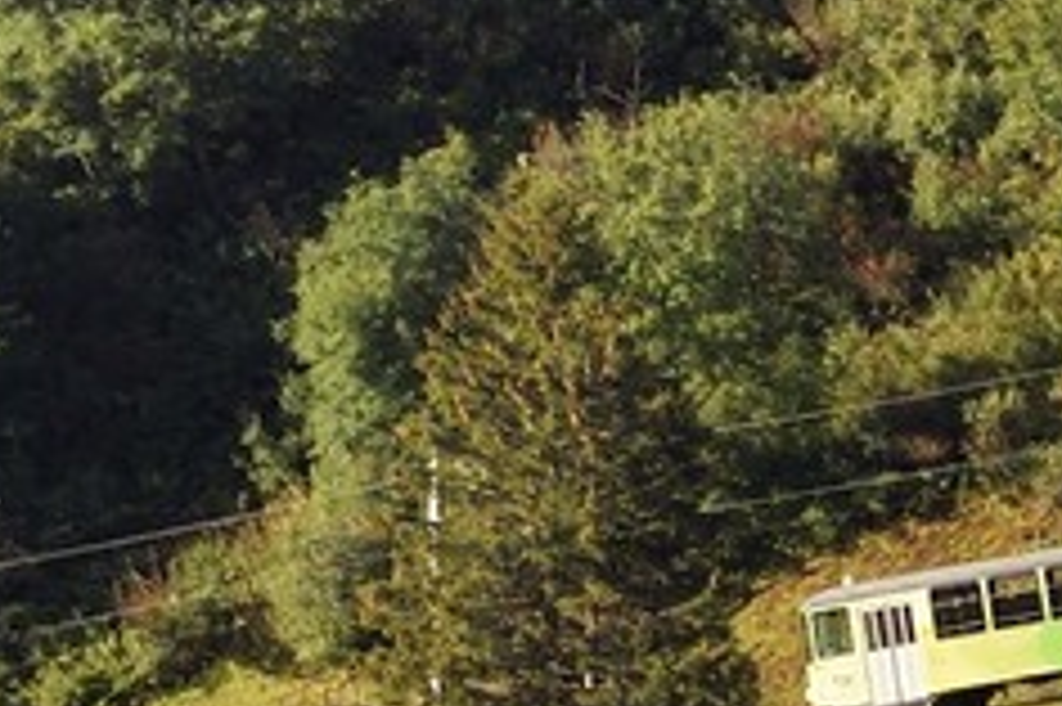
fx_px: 26000
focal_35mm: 882
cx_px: 3146
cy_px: -994
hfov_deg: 2.3
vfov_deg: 1.6
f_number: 7.1
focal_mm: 130
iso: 200
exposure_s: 1/400
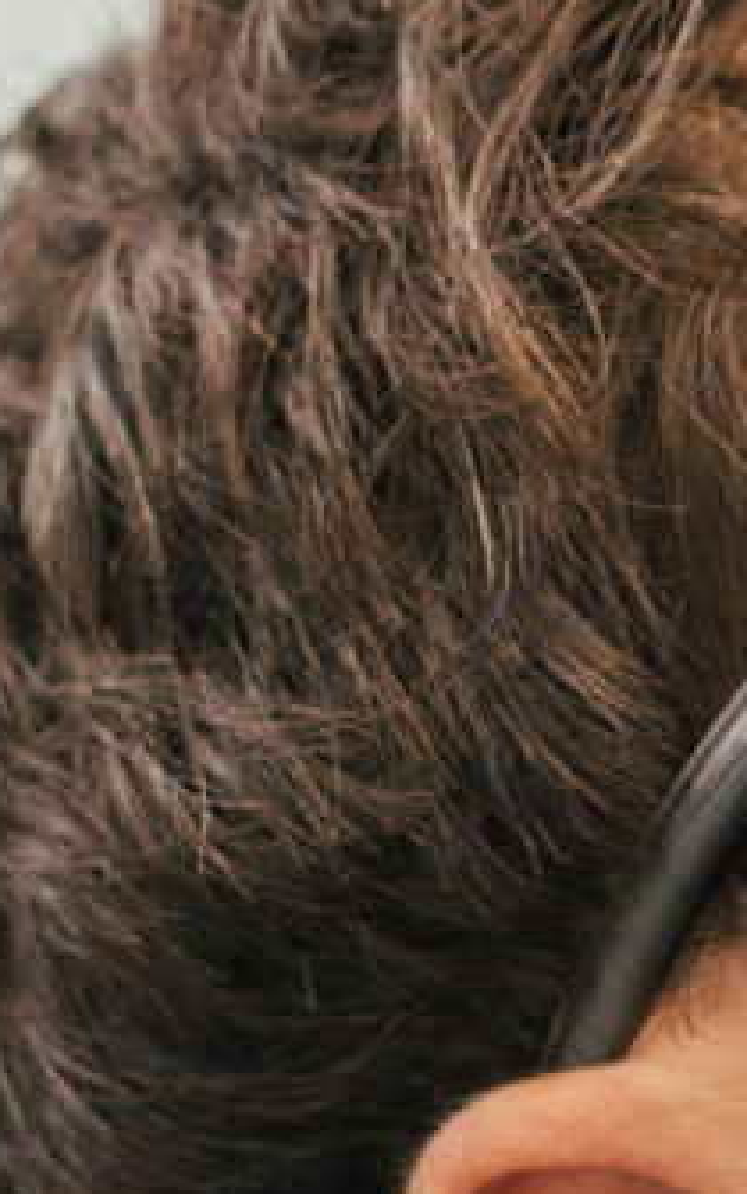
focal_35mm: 291
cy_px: 874
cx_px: 2483
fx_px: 9479
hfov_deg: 4.3
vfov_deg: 7.2
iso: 100
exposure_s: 1/250
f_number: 3.2
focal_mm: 50
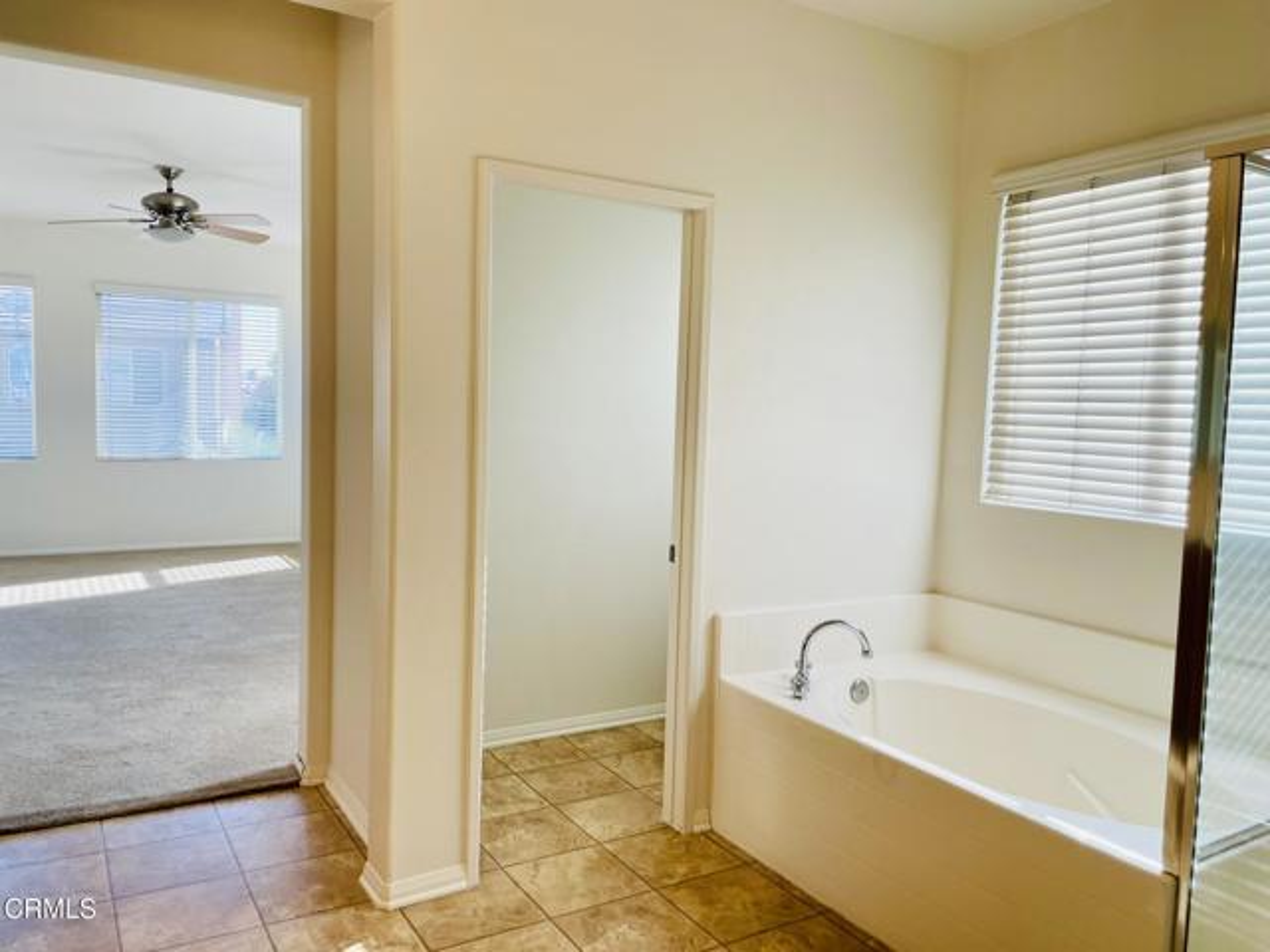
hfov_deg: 67.3
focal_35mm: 26
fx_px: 954
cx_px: 635
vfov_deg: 53.1
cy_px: 476
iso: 32
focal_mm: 4.2
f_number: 1.6
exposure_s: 1/209
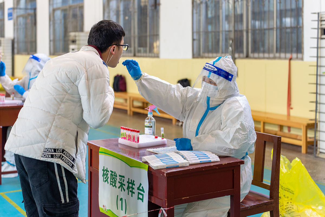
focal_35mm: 53
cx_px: 162
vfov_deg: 25.5
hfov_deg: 37.5
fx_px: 478
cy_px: 108
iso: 400
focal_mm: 53
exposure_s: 1/125
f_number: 2.8
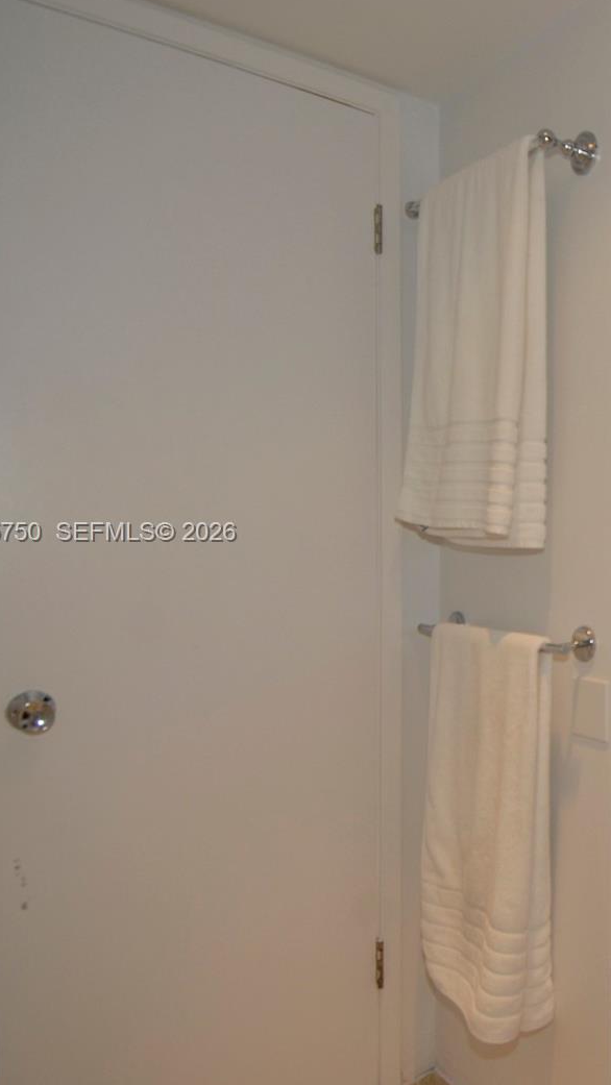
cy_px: 534
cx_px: 746
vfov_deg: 66.1
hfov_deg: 32.6
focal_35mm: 29
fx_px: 835
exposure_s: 1/60
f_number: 5
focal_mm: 12
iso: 200
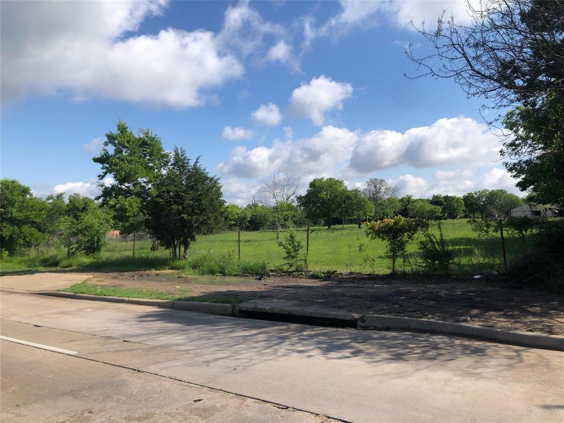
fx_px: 456
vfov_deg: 49.7
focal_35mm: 28
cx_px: 282
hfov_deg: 63.4
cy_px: 212
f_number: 1.8
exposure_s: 1/2433
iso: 20
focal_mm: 4
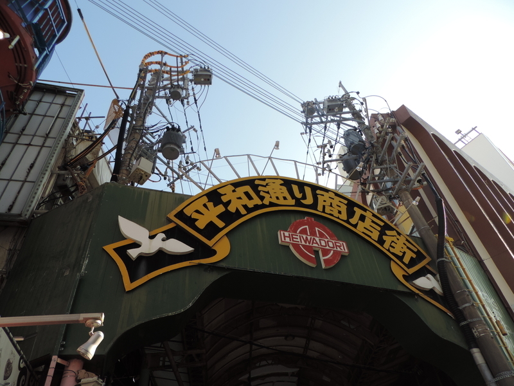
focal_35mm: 24
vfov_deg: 56.8
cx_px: 257
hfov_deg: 71.6
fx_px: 356
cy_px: 193
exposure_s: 1/400
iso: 80
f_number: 3
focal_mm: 4.3
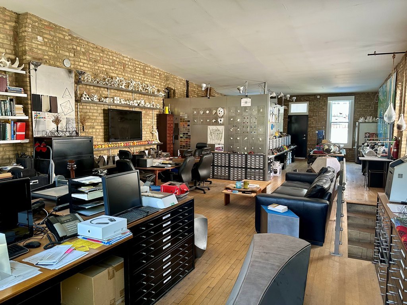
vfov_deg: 56.8
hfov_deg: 71.6
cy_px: 152
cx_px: 204
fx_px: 282
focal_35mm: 24
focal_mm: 6.86
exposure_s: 1/62
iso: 250
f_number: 1.78
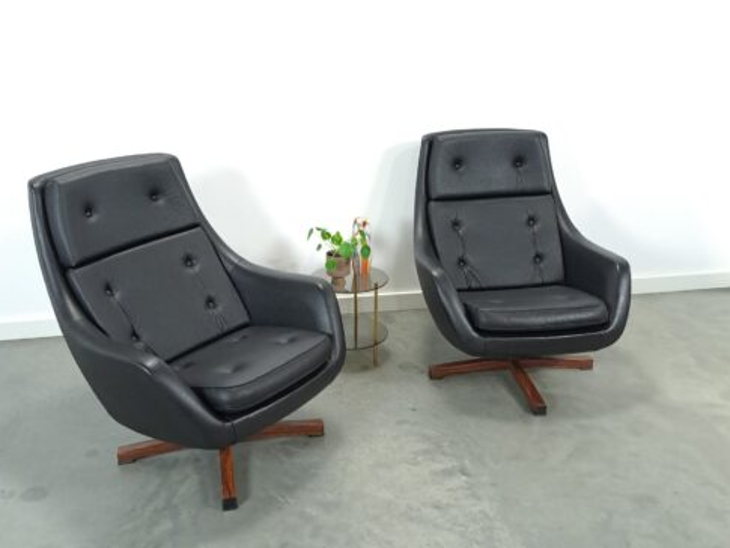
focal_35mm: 33
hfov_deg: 55.3
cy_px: 215
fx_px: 696
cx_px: 363
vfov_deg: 42.7
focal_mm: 5.23
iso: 400
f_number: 1.8
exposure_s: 1/33
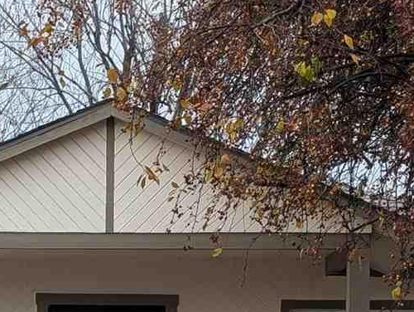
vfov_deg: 9.9
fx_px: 1760
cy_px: 421
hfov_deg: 13.3
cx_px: 52
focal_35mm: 147
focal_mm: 6.9
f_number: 1.68
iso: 23
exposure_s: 1/142
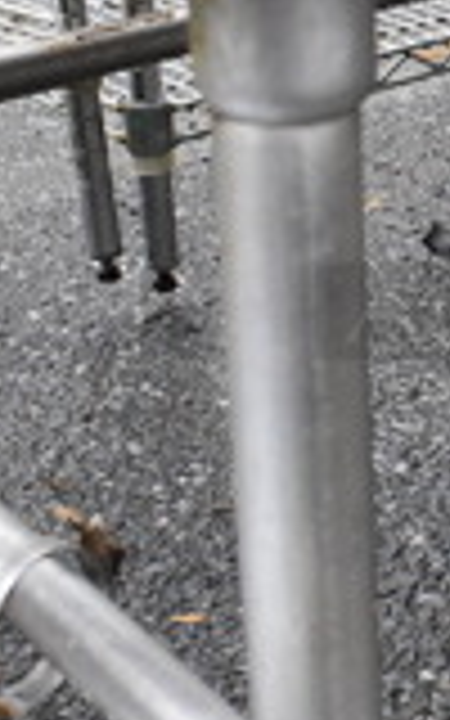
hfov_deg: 11.5
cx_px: 819
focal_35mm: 105
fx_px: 2060
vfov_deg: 19.6
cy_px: 122
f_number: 5.6
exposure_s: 1/125
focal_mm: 18
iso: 360
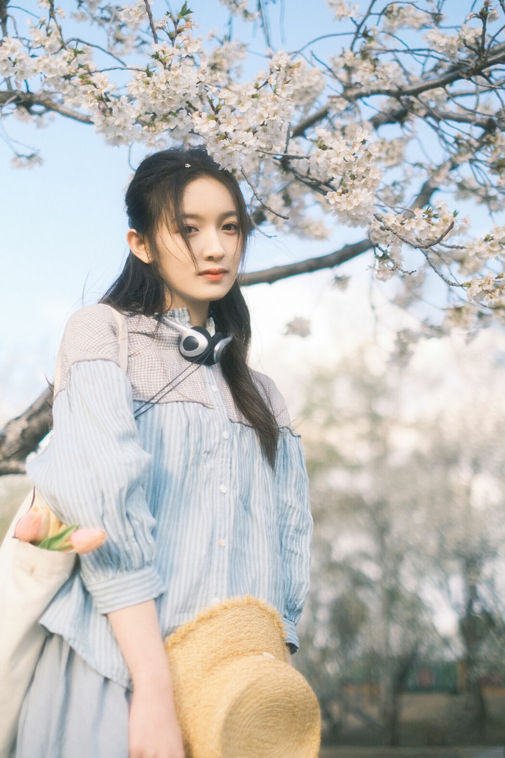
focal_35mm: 53
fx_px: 1115
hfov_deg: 25.5
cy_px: 379
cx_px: 252
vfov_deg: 37.5
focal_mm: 35
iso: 1000
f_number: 1.4
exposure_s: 1/7000
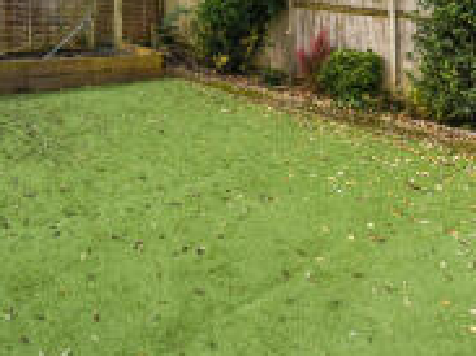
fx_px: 481
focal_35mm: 35
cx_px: 179
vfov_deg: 37.6
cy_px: 27
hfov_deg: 52.1
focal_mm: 14
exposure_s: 1/400
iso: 400
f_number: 8
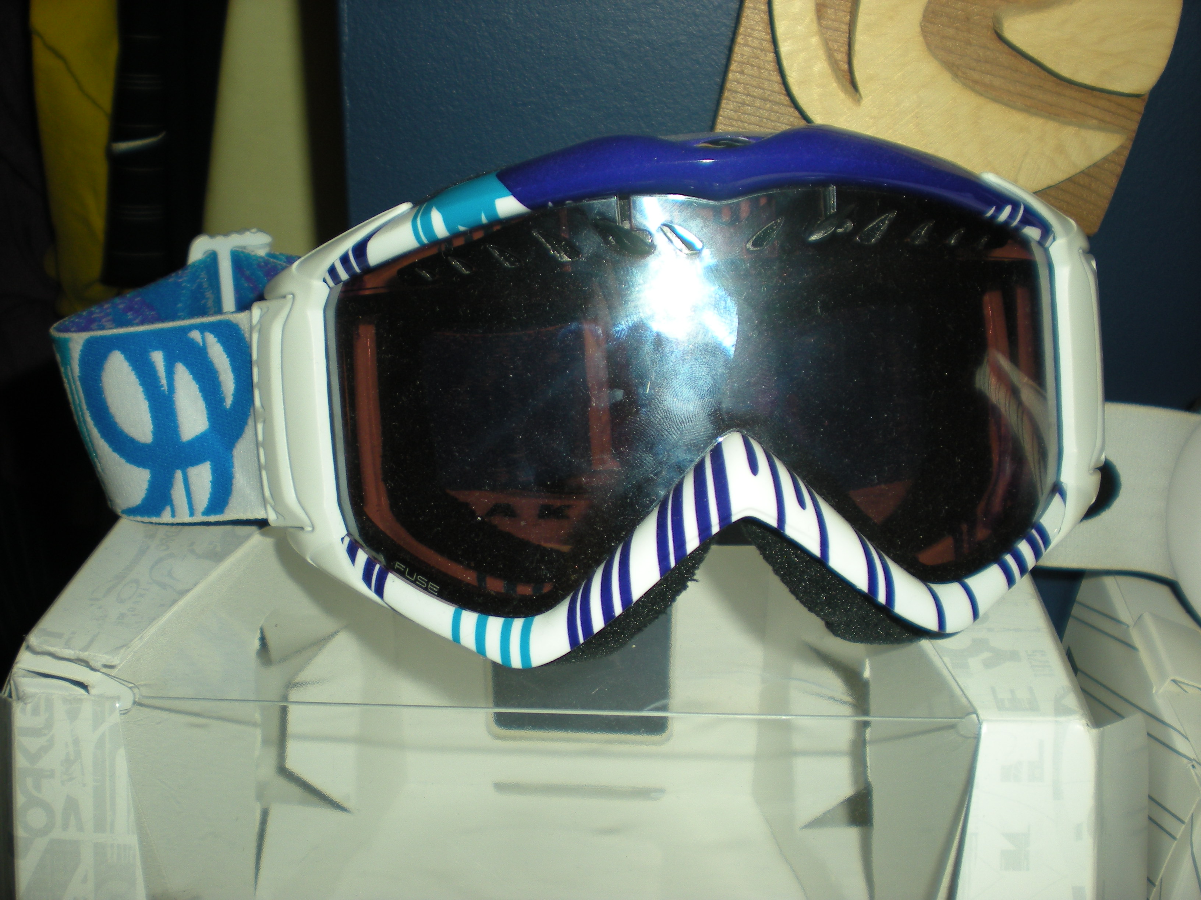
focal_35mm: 38
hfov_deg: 49.0
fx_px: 1318
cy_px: 450
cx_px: 600
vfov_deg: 37.7
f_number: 3.1
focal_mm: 6.3
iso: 64
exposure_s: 1/60
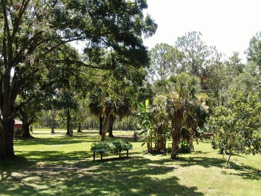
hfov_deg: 54.8
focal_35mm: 33
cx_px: 160
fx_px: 249
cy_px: 129
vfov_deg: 42.4
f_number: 2.8
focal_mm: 4.39
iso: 100
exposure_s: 1/320
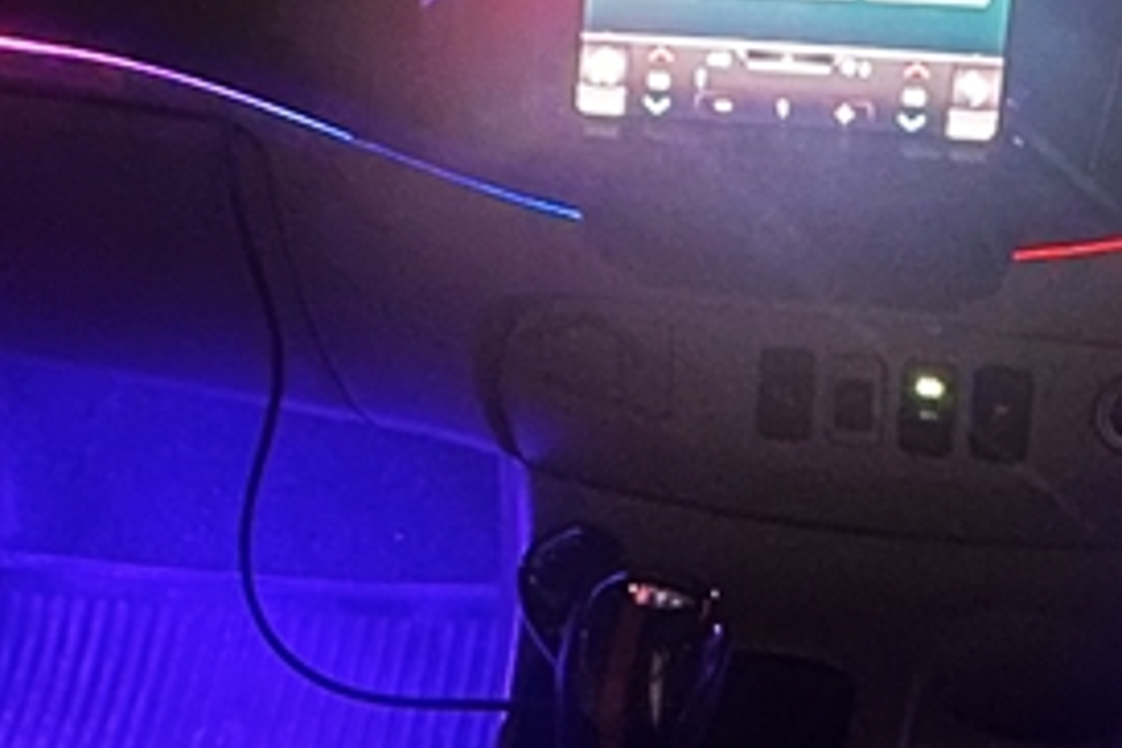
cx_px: 477
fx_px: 2493
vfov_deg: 17.0
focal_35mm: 80
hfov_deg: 25.3
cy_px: 557
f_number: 2.2
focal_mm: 2.22
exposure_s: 1/9
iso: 1000
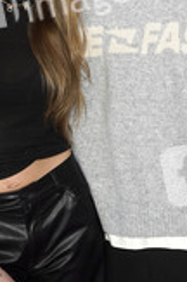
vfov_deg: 16.0
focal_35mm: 128
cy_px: 80
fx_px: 1002
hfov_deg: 10.7
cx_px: 92
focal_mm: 52
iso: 640
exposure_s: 1/160
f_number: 6.3
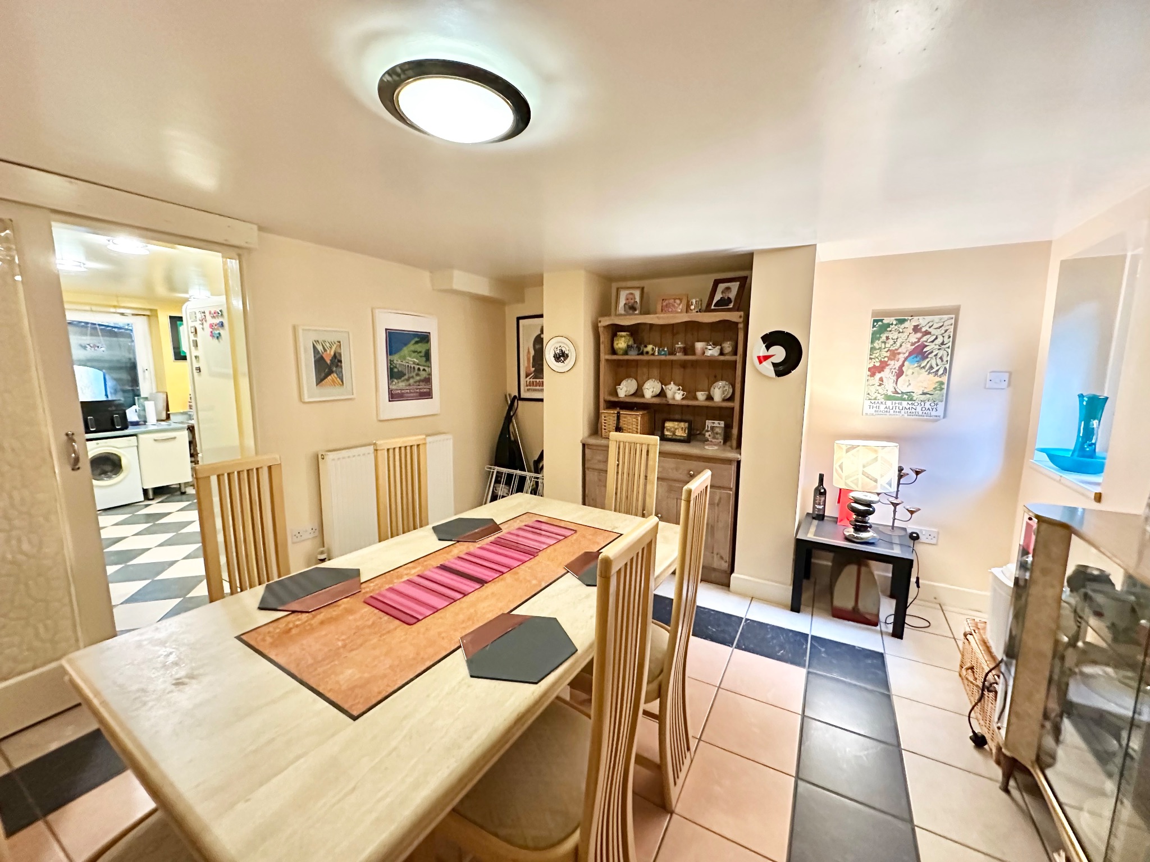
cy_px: 431
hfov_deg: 102.1
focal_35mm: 14
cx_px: 575
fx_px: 465
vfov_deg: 85.7
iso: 1000
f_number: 2.2
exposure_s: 1/50
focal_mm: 2.22
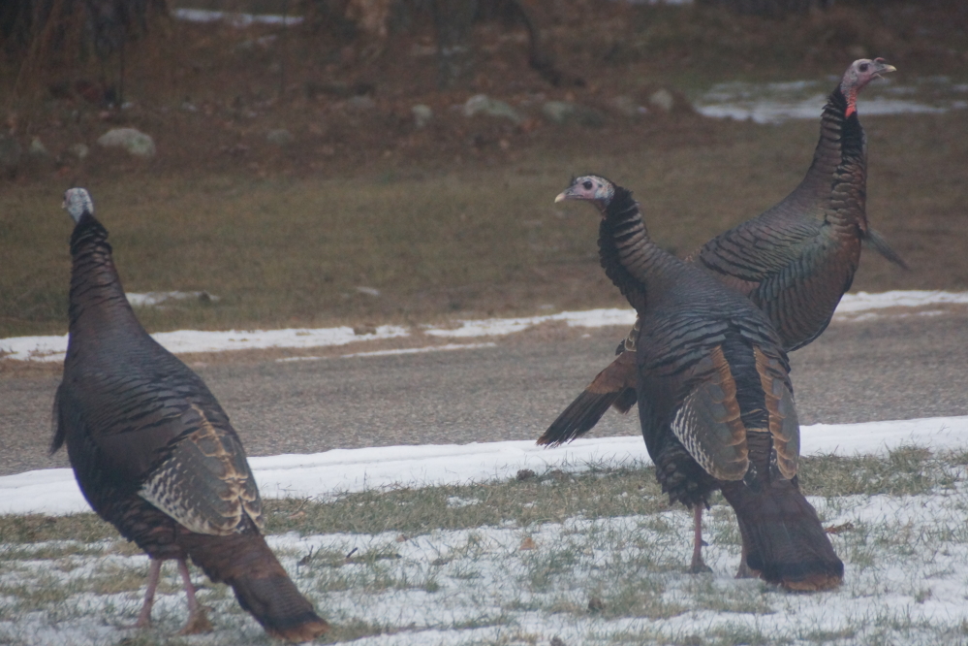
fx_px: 10083
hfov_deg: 5.5
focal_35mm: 375
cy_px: 323
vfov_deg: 3.7
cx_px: 484
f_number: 6.3
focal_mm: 250
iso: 1600
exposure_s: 1/250
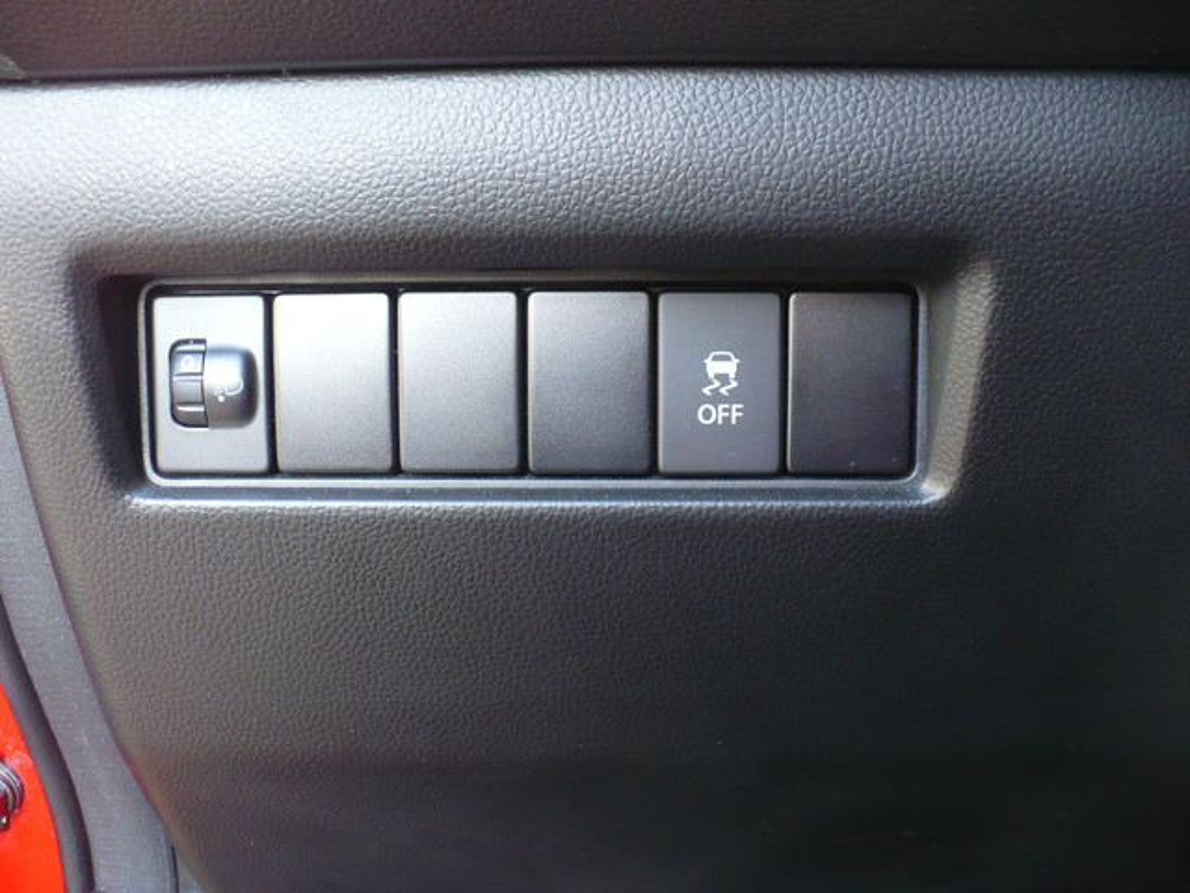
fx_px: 1306
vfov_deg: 37.7
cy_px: 446
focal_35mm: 38
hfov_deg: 49.0
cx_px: 595
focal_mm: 6.1
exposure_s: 1/20
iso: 200
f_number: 2.8
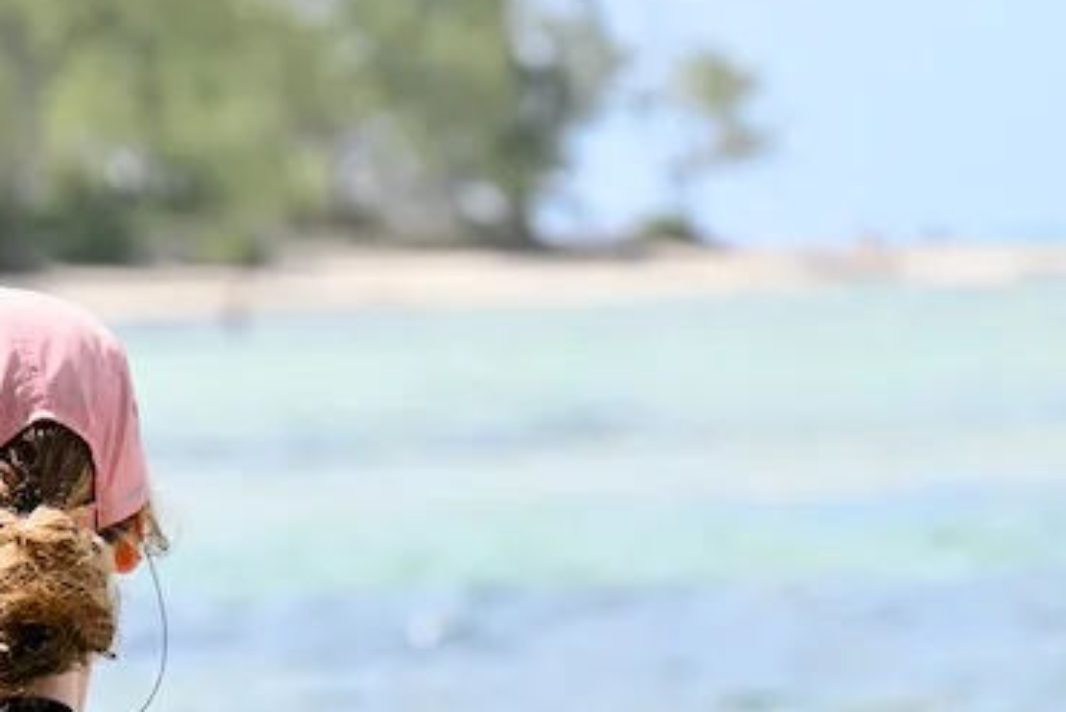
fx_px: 12322
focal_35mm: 416
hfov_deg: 5.0
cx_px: 467
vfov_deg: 3.3
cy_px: 669
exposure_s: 1/160
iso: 140
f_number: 6.3
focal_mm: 140
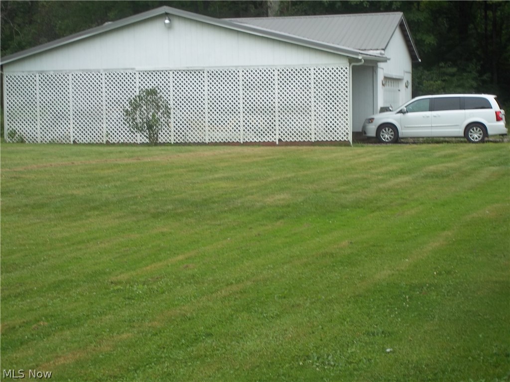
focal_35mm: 86
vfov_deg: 17.2
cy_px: 191
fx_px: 1267
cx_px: 255
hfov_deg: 22.8
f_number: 5
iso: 80
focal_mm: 15.4
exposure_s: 1/160
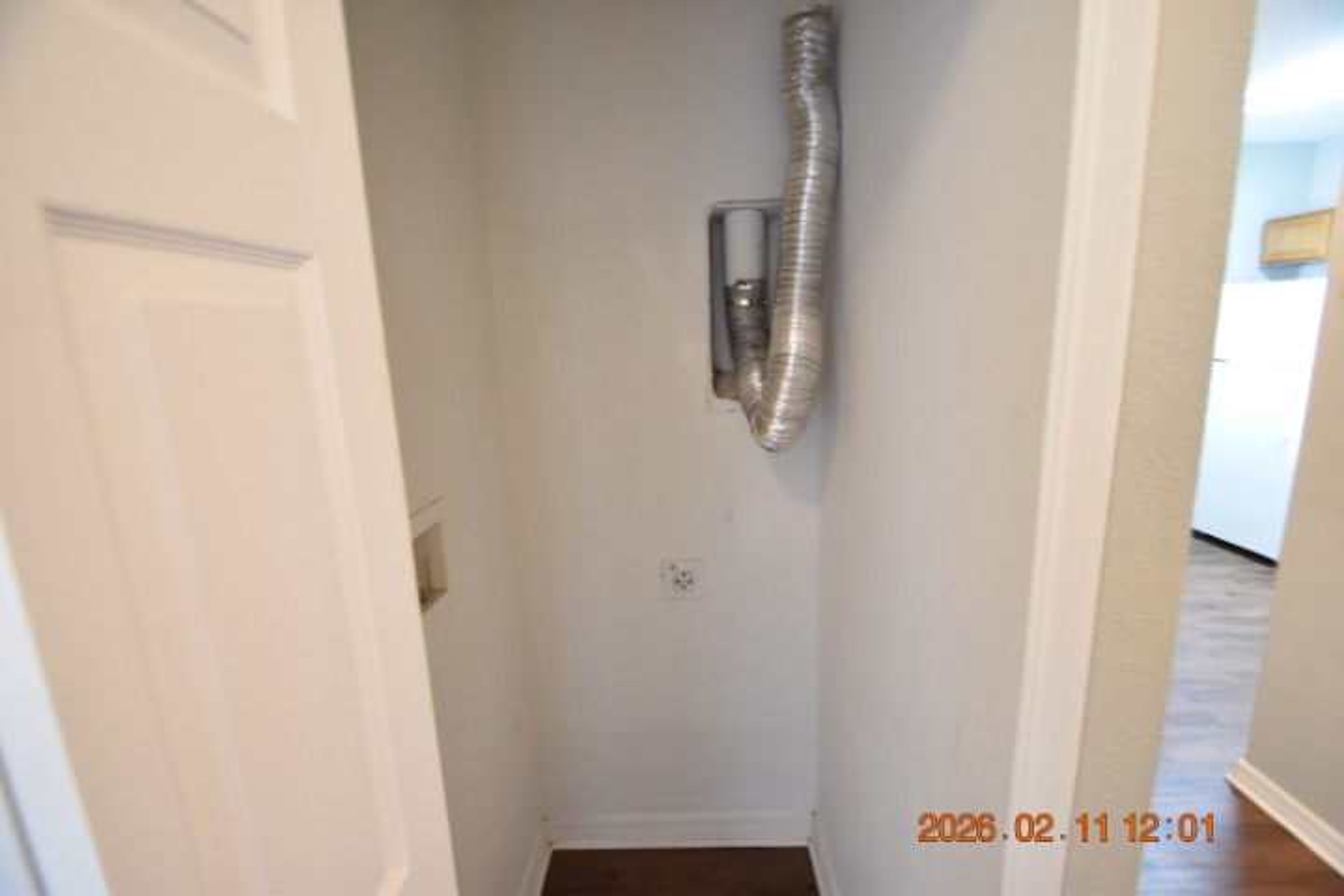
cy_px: 448
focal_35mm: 15
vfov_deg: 77.3
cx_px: 672
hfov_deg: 100.4
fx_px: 560
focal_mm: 10
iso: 800
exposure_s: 1/8
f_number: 3.5
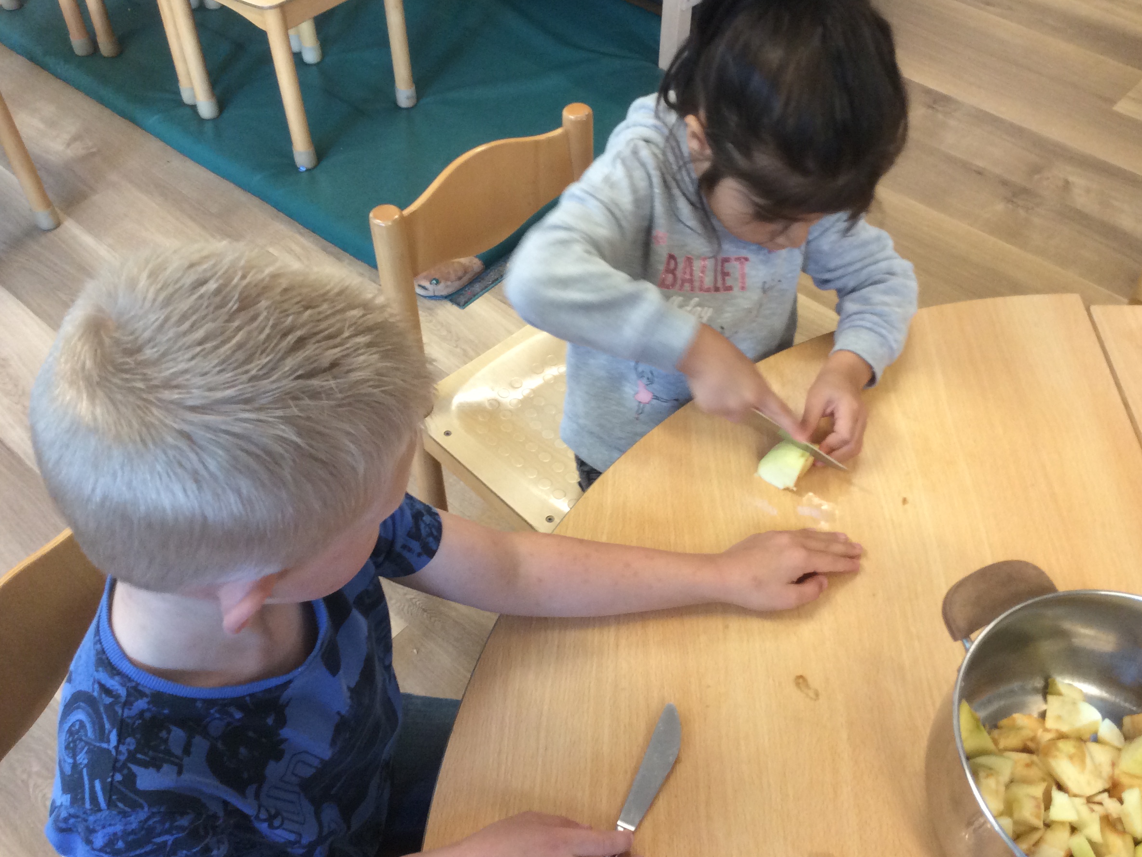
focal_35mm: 35
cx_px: 610
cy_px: 403
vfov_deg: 40.7
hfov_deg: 52.6
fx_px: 1155
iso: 80
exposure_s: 1/25
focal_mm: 3.3
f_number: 2.4
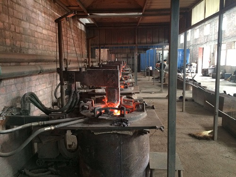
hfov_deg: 61.7
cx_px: 118
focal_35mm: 29
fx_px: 198
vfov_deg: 48.2
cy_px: 88
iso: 250
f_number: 2.2
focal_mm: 4.15
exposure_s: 1/17
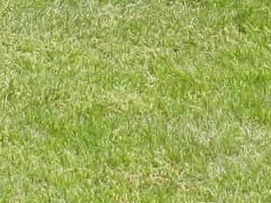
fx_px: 1956
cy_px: -408
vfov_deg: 5.6
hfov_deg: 7.9
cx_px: 85
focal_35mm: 250
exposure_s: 1/800
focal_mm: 6.7
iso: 160
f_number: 4
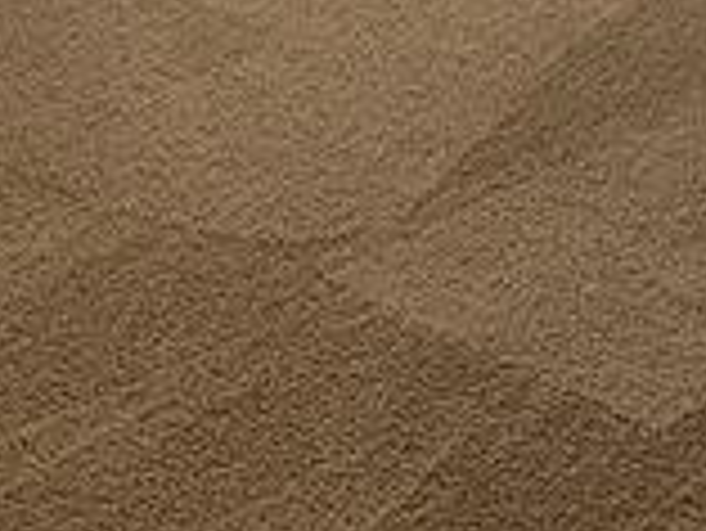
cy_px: -1026
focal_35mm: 150
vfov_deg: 8.4
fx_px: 3062
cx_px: 211
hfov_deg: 13.1
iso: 160
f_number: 1.7
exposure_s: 1/120
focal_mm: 6.3
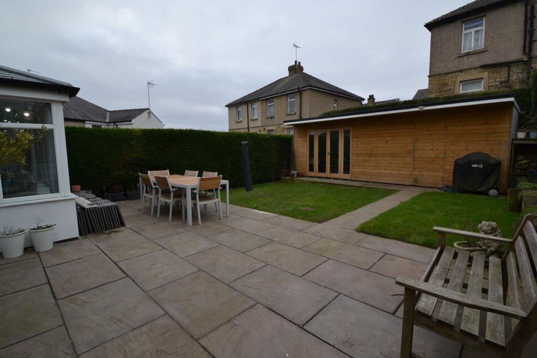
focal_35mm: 16
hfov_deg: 96.7
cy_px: 173
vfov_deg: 73.7
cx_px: 271
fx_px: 239
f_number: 5.6
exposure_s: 1/125
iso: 125
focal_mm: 10
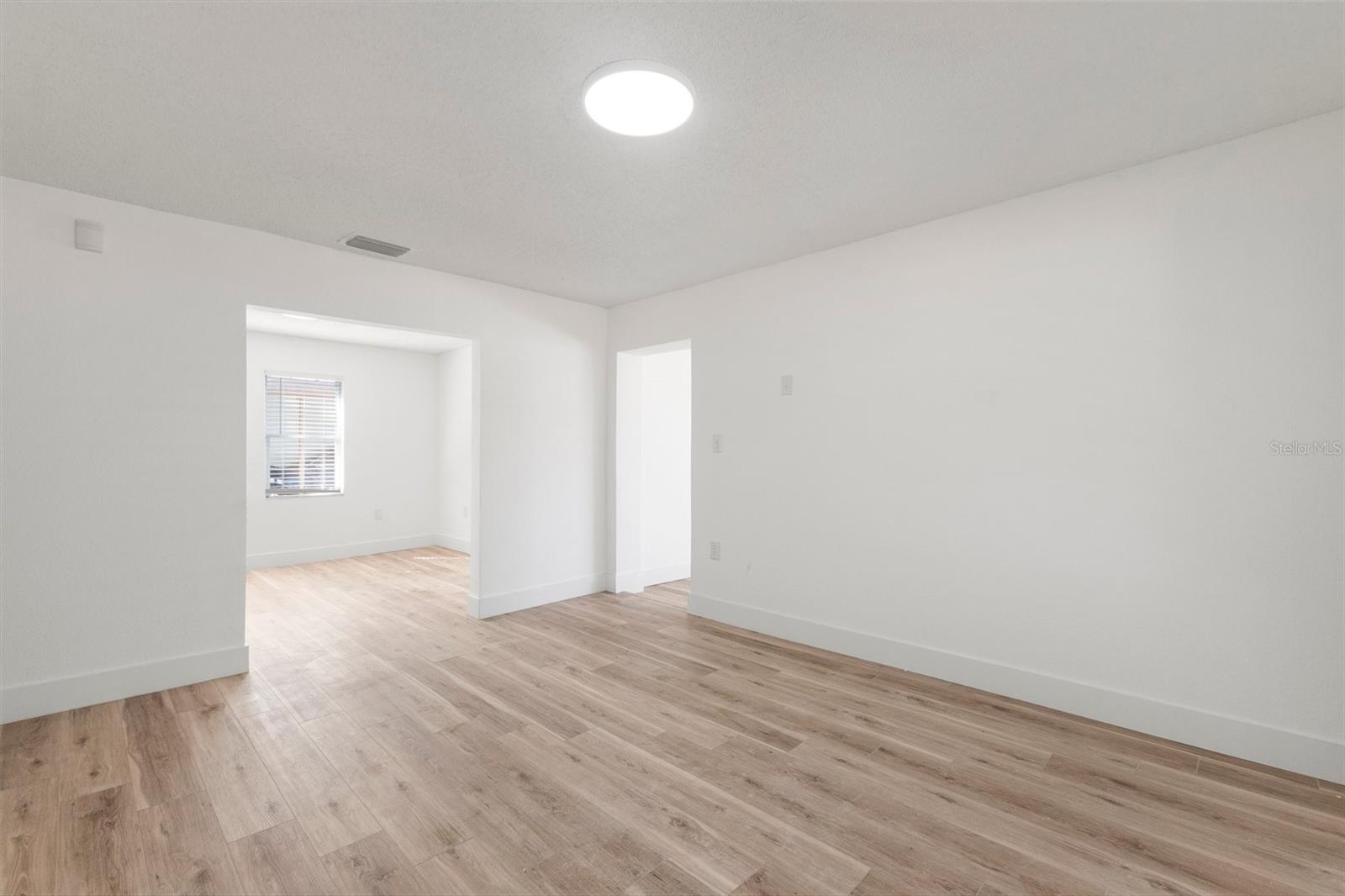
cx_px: 672
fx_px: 560
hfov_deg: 100.4
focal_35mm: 15
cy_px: 448
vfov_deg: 77.3
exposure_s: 1/25
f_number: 7.1
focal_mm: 10
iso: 400
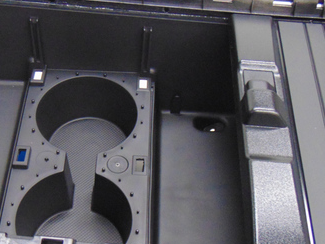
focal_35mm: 59
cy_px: 145
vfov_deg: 24.8
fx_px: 554
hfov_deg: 32.2
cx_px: 93
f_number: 3.1
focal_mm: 5.4
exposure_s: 1/25
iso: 400
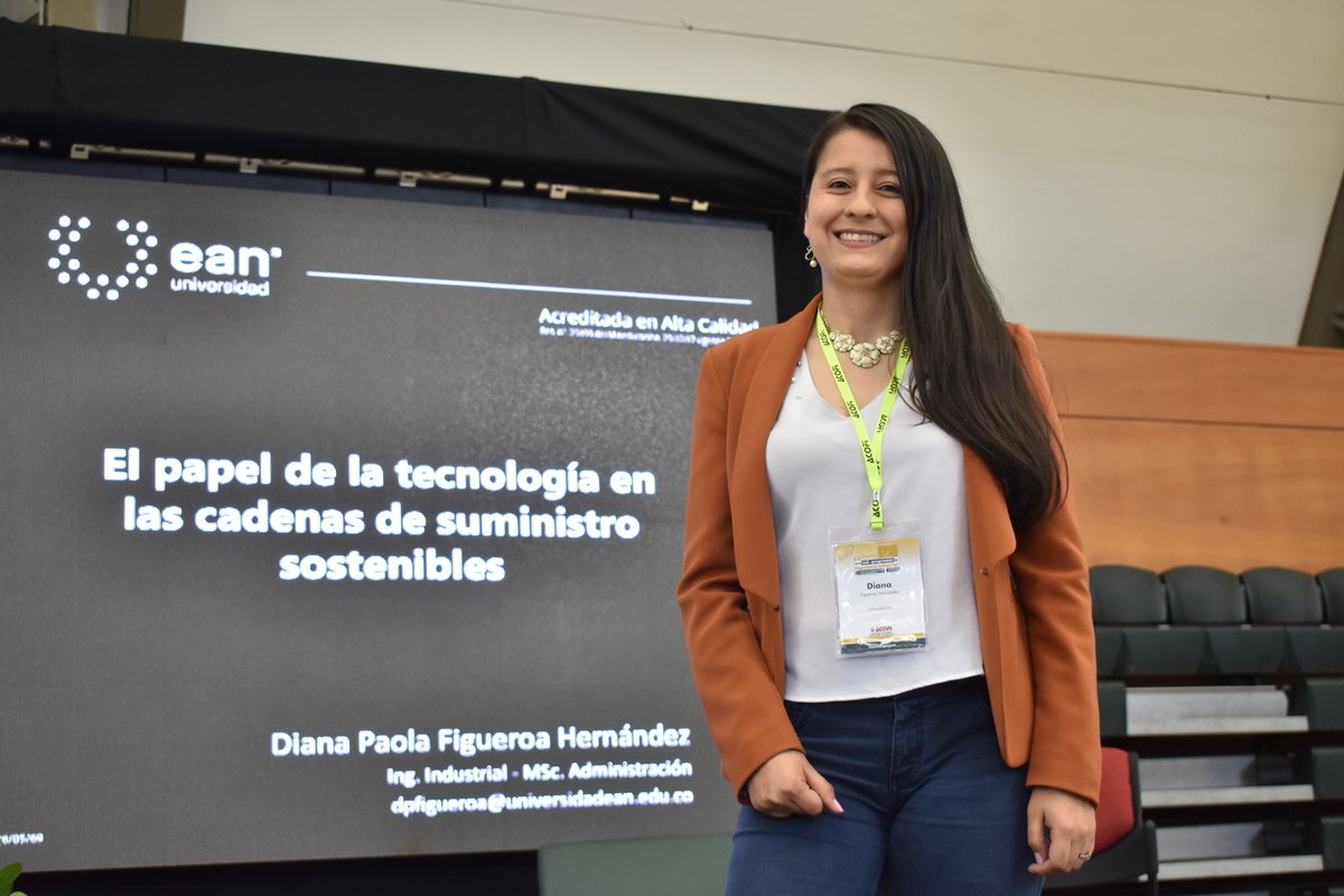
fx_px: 1960
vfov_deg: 25.8
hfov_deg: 37.9
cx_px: 672
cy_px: 448
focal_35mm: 52
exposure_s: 1/125
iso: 800
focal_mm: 35
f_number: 5.6
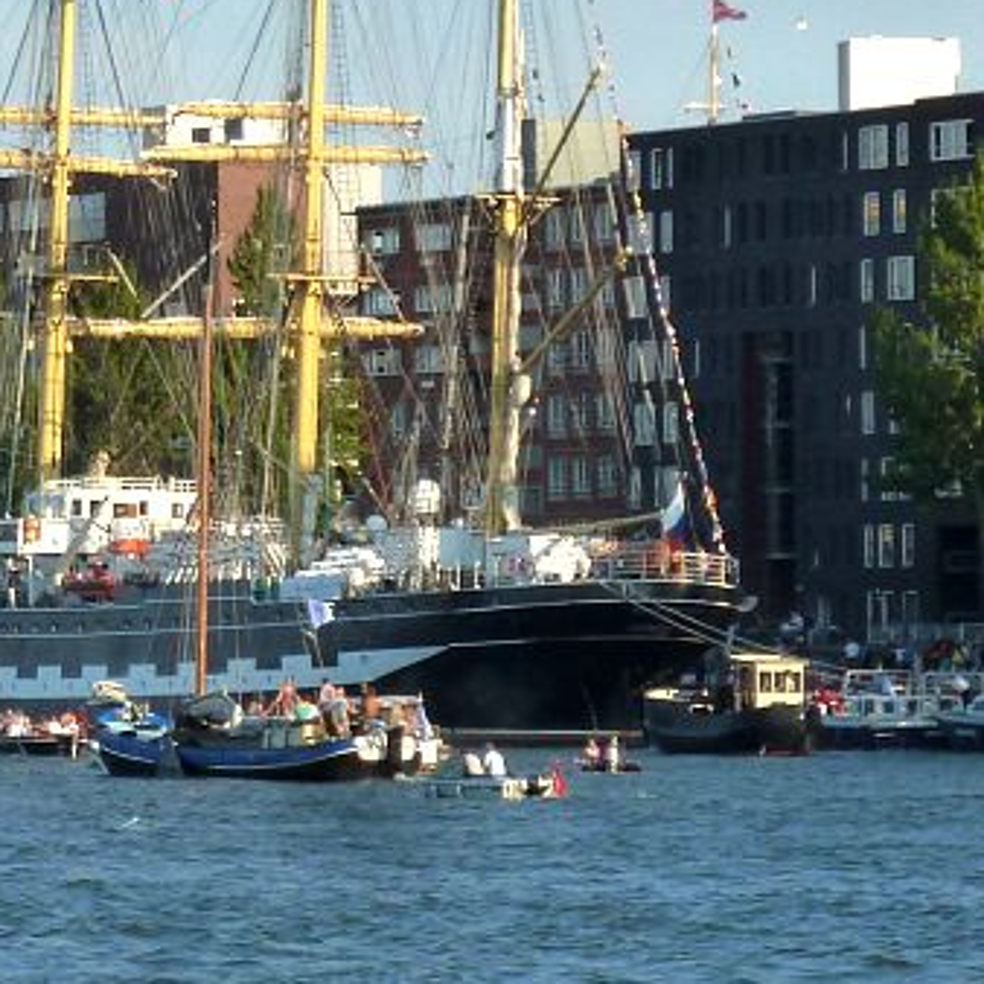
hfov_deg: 5.5
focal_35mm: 318
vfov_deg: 5.5
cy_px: -23
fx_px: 10227
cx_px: -119
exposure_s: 1/400
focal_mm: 19.5
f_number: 4.4
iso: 125
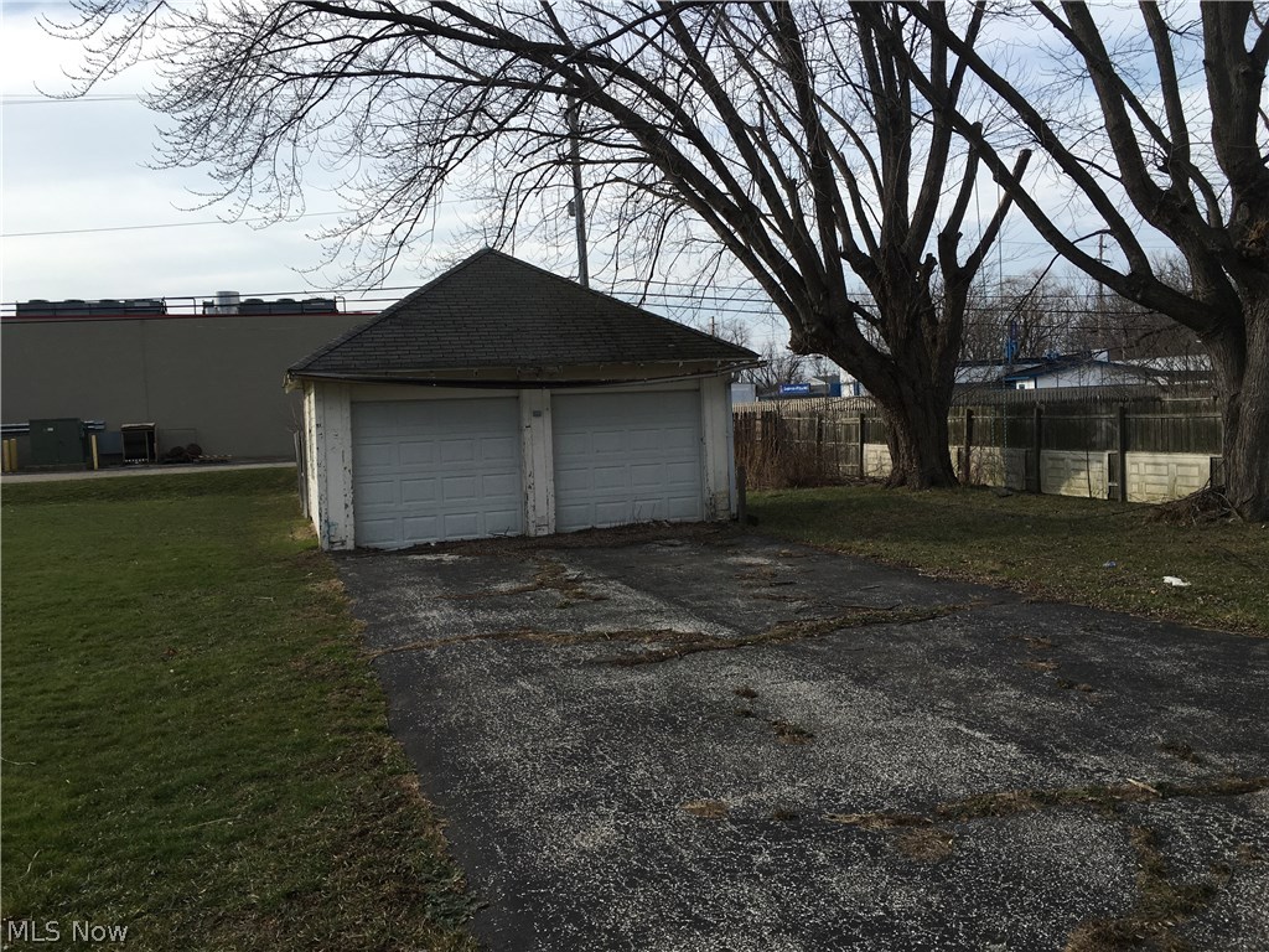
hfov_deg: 61.7
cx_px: 634
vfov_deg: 48.2
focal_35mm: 29
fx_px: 1063
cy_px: 476
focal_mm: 4.15
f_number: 2.2
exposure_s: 1/1508
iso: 25
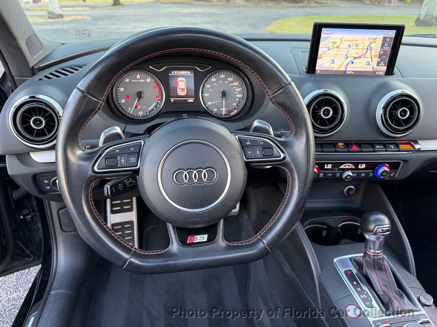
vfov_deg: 56.8
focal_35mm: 24
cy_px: 164
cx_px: 218
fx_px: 303
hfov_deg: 71.6
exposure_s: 1/60
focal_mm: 6.76
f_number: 1.78
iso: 250
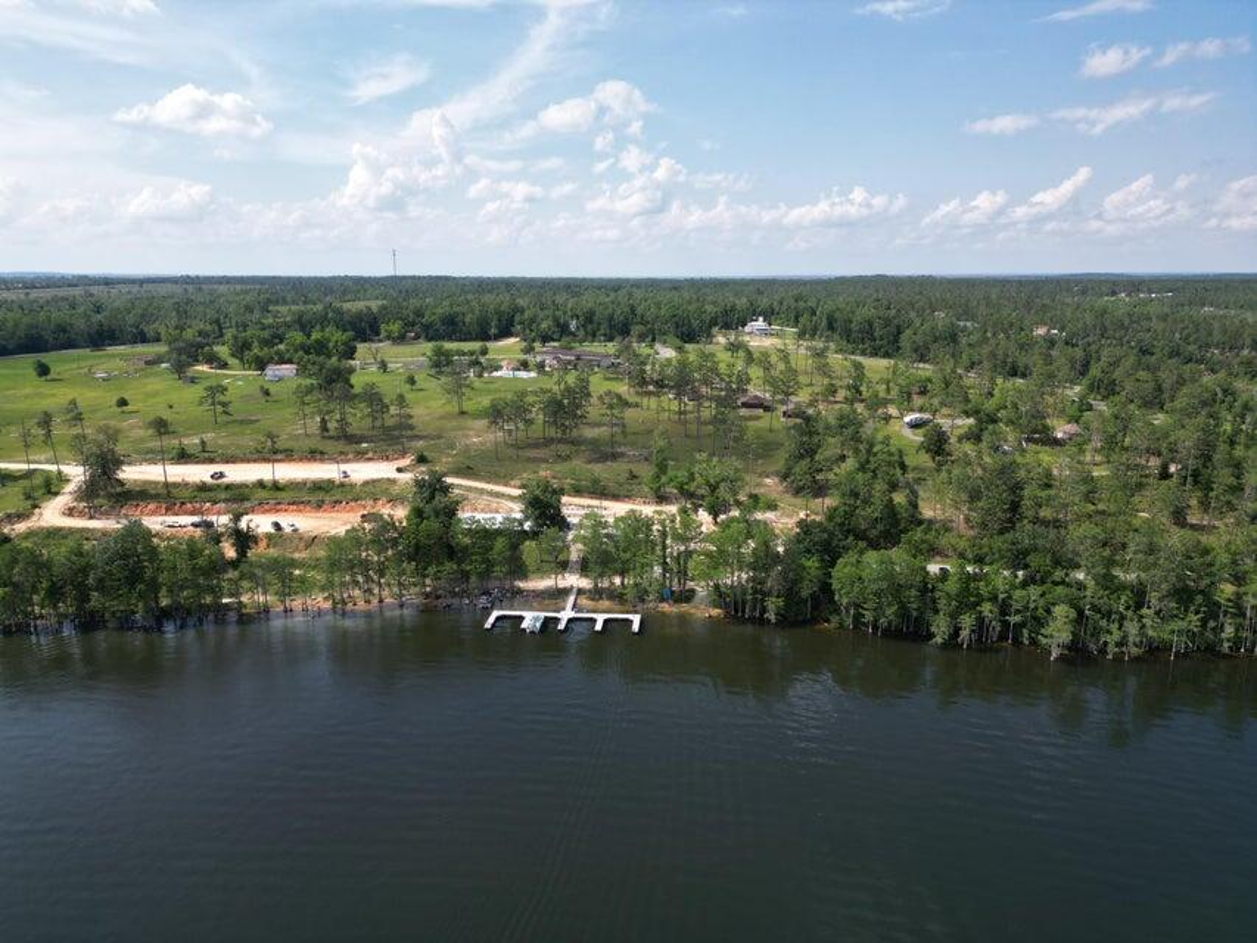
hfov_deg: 71.6
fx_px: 872
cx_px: 628
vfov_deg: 56.8
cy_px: 472
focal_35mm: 24
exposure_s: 1/2500
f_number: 1.7
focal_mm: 6.72
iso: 110
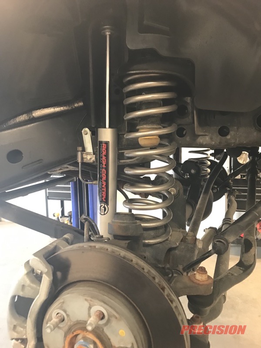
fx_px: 281
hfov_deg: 49.7
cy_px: 174
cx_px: 130
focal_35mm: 28
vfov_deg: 63.4
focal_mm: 3.99
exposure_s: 1/15
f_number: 1.8
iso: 64
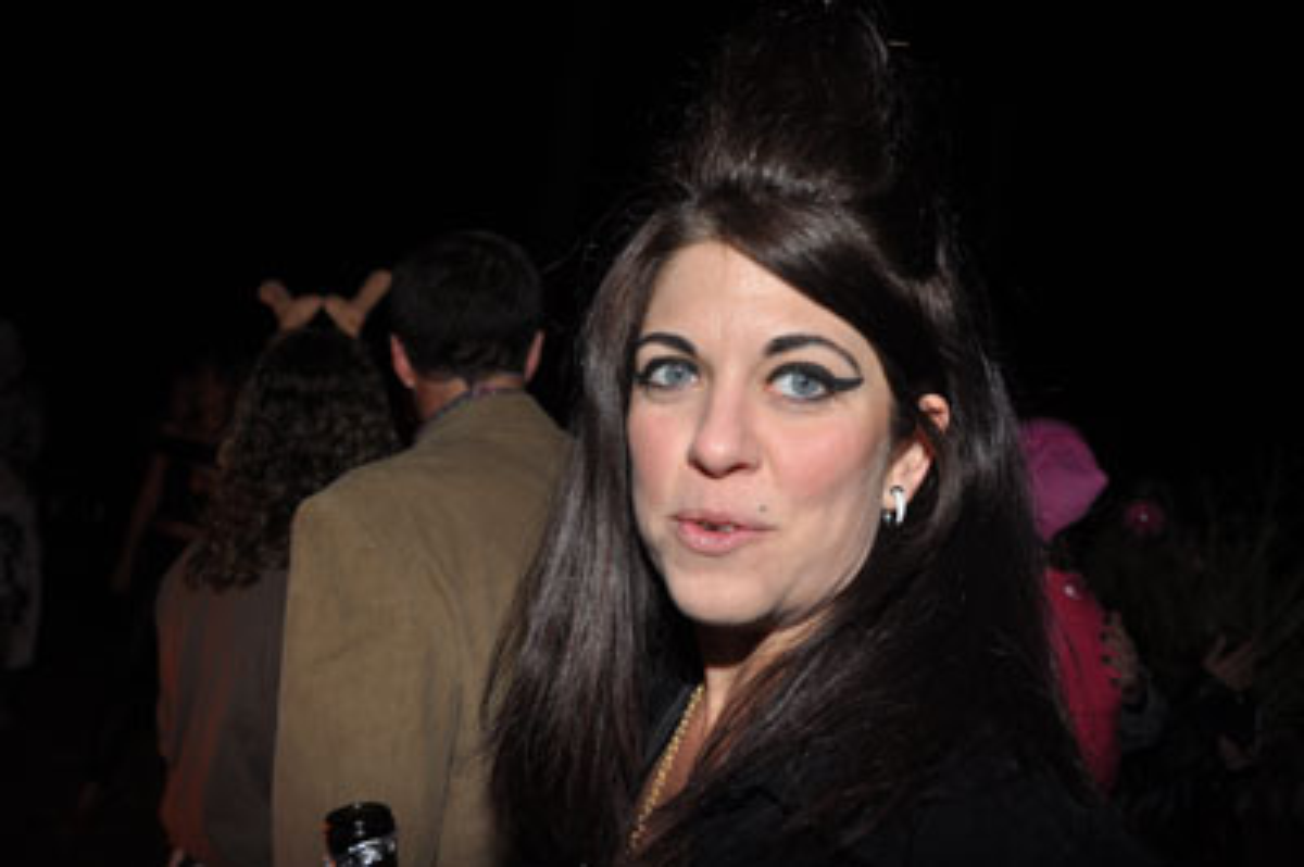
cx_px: 652
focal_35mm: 27
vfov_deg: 47.9
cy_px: 434
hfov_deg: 67.4
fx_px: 977
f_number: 4
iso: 400
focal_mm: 18
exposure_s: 1/60
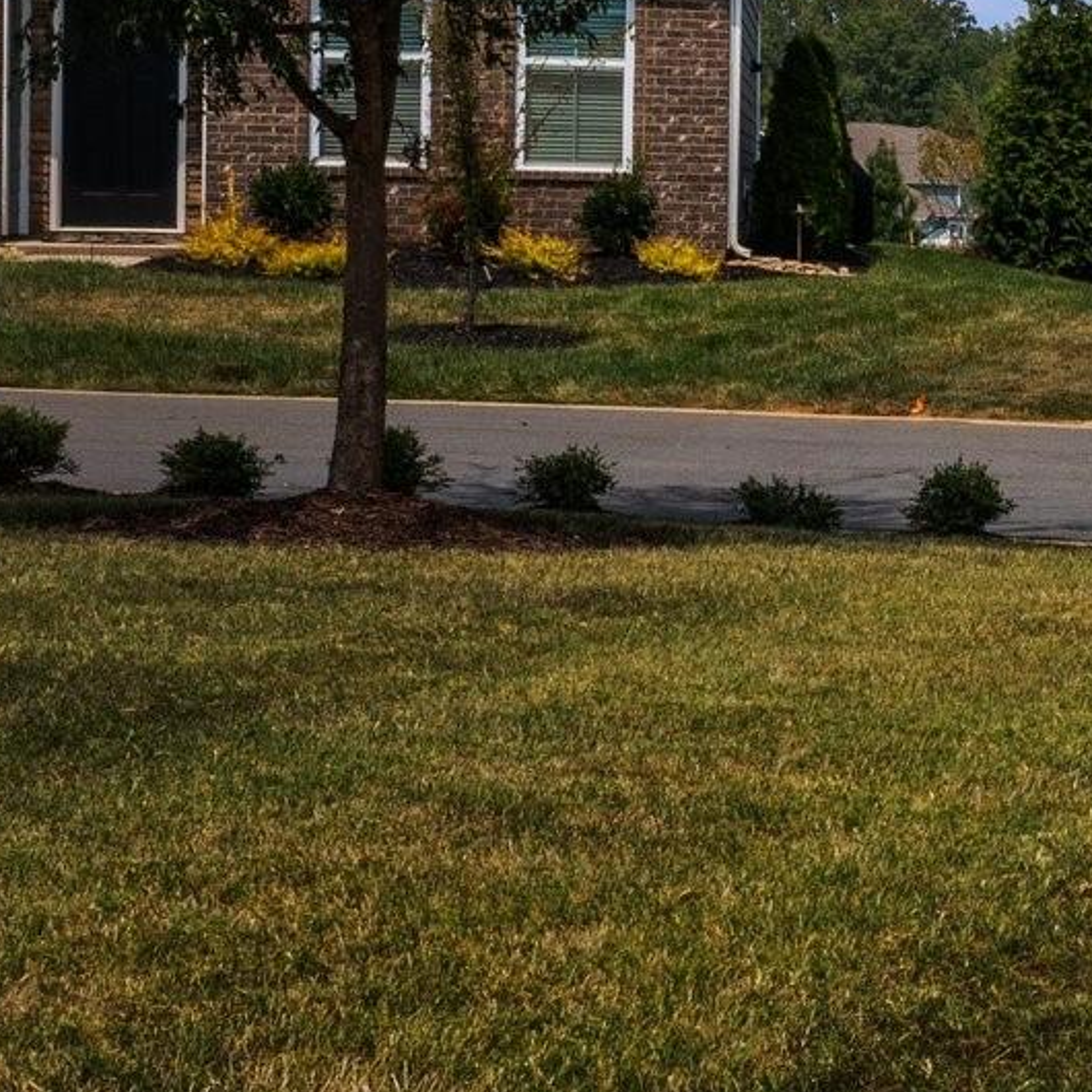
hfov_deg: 16.3
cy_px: -74
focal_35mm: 92
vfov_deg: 18.3
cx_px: 1883
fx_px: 3284
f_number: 6.3
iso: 100
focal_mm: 10.26
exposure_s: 1/640
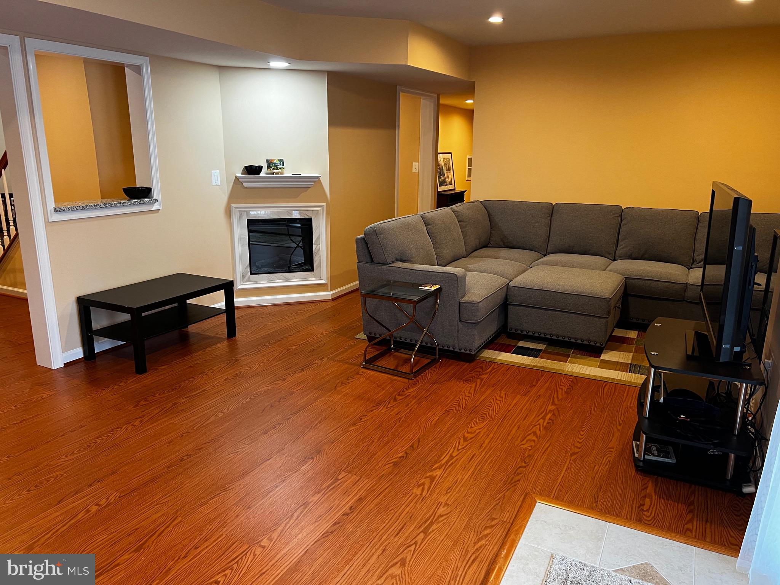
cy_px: 292
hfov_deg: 67.3
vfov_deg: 53.1
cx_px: 390
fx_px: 586
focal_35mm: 26
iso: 160
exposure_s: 1/60
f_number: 1.5
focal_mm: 5.7
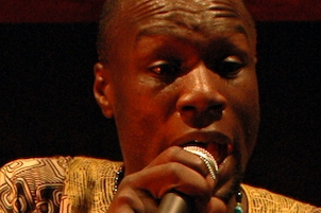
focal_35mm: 149
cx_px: 186
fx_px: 1328
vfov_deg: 9.1
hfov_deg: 13.8
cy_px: 247
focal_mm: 30
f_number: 4
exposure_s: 1/80
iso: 800
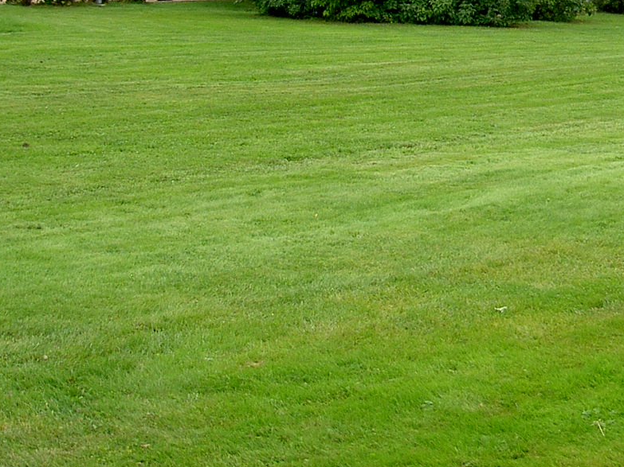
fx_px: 1838
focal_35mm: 102
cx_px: 529
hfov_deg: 19.0
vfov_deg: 14.2
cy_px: -59
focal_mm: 8
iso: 100
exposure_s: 1/250
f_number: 2.8
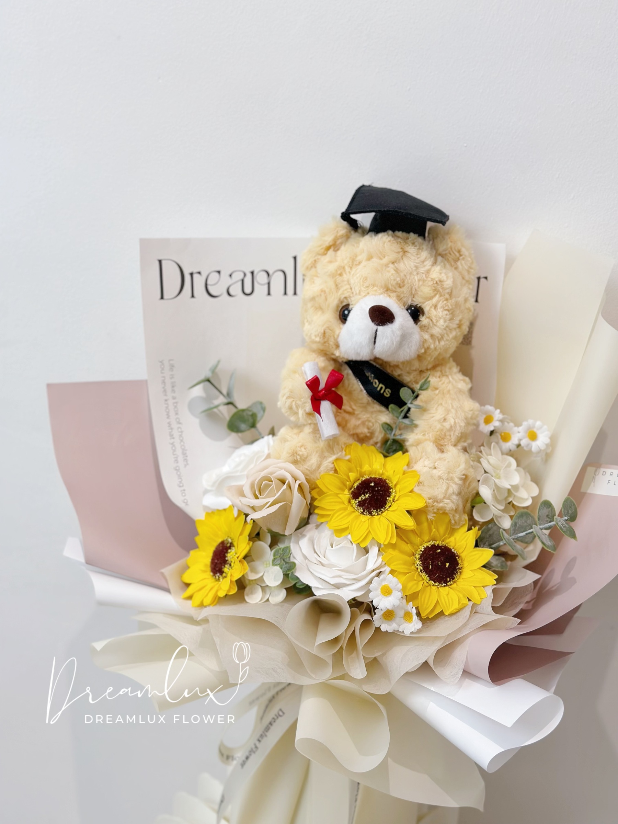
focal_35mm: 48
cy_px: 412
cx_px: 309
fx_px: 1143
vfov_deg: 39.7
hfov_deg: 30.3
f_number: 1.78
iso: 64
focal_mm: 6.86
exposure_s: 1/144
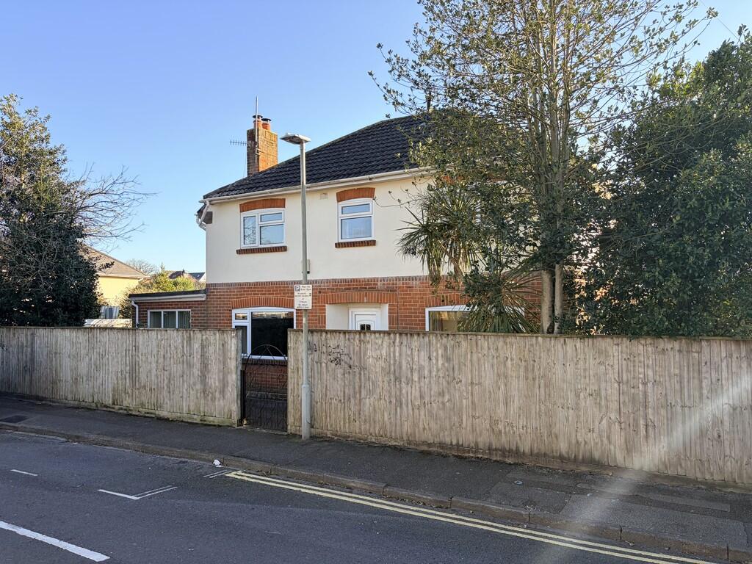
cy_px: 282
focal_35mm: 26
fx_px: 565
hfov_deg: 67.3
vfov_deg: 53.1
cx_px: 376
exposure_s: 1/782
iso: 50
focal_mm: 5.96
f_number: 1.6
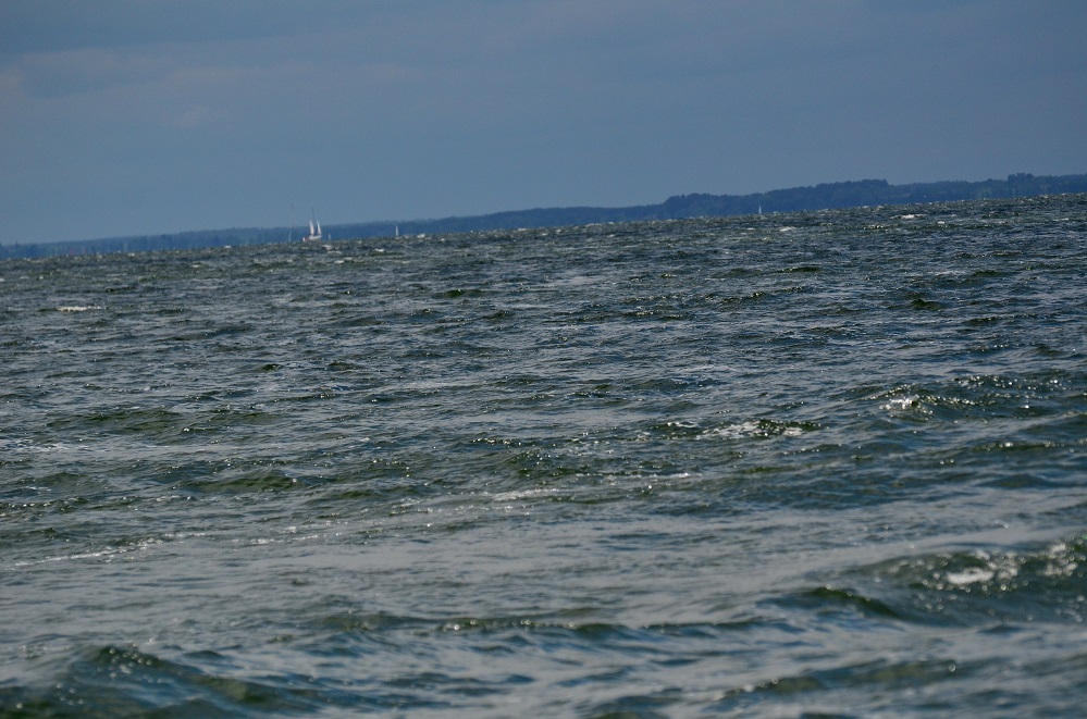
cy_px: 360
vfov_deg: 5.1
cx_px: 544
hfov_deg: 7.6
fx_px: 8133
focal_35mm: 270
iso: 560
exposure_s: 1/8000
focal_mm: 180
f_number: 5
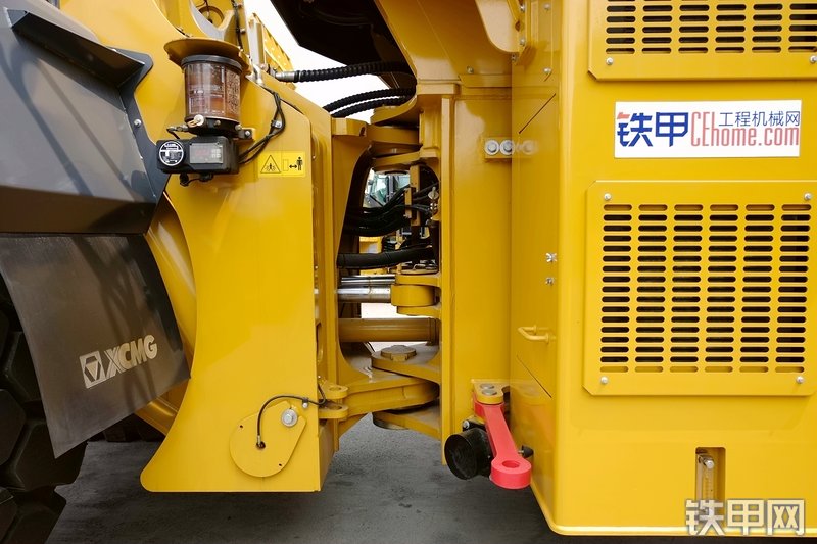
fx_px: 545
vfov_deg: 53.1
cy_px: 272
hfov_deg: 73.8
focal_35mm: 24
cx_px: 408
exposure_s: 1/200
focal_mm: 16
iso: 100
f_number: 5
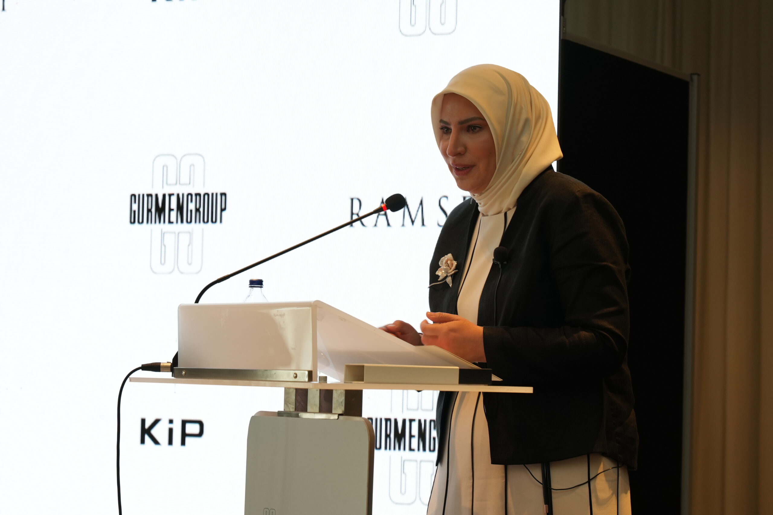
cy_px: 258
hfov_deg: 19.5
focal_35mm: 105
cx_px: 386
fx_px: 2255
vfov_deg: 13.0
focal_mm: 70
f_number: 4
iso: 400
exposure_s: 1/125
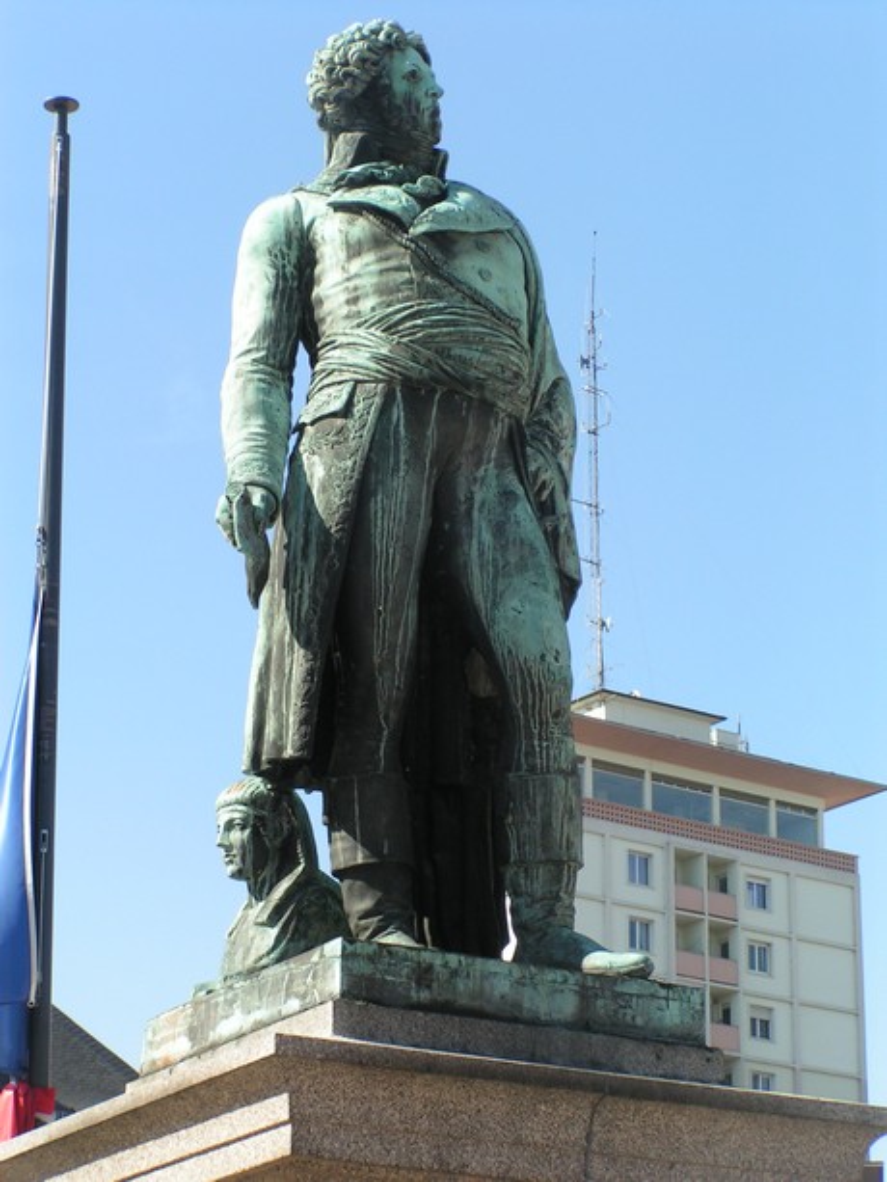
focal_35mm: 104
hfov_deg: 14.2
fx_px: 3552
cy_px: 591
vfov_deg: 18.9
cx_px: 444
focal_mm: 15.9
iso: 50
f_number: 5.6
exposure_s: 1/200
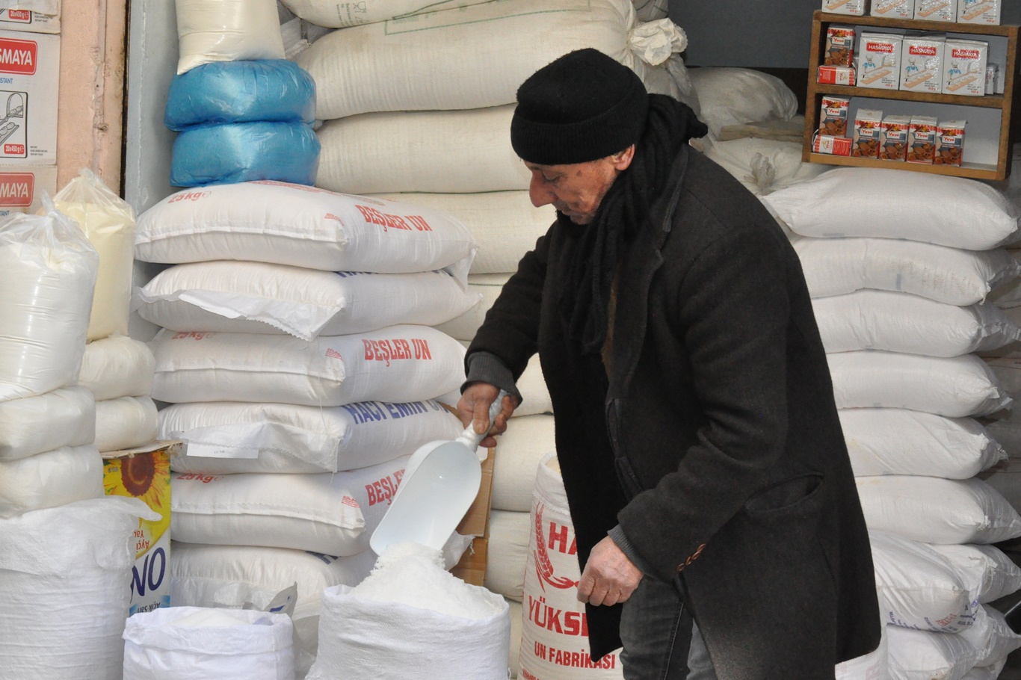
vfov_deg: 16.5
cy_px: 340
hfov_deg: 24.6
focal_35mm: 82
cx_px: 510
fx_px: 2339
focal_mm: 55
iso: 3200
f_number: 14
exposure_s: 1/200
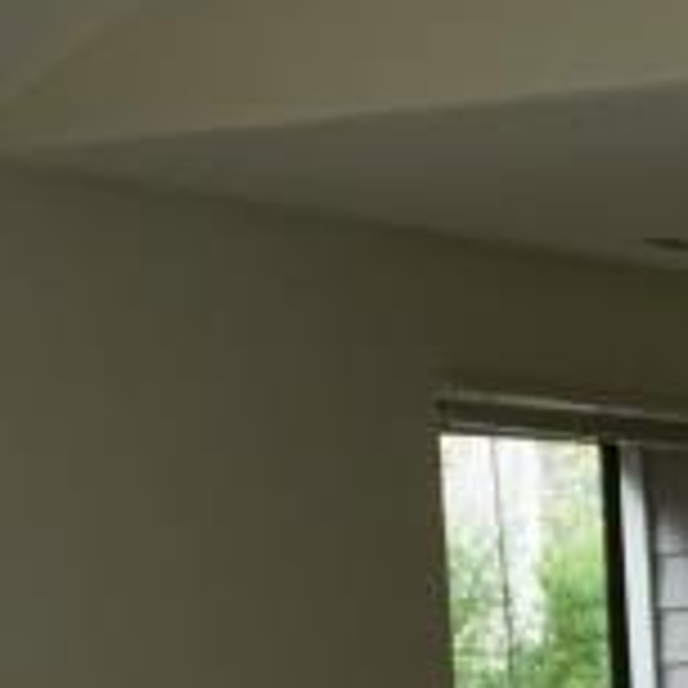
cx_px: 1614
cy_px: 1318
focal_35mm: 200
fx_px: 4497
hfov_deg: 8.1
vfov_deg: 8.4
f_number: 4
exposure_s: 1/160
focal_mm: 20
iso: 320
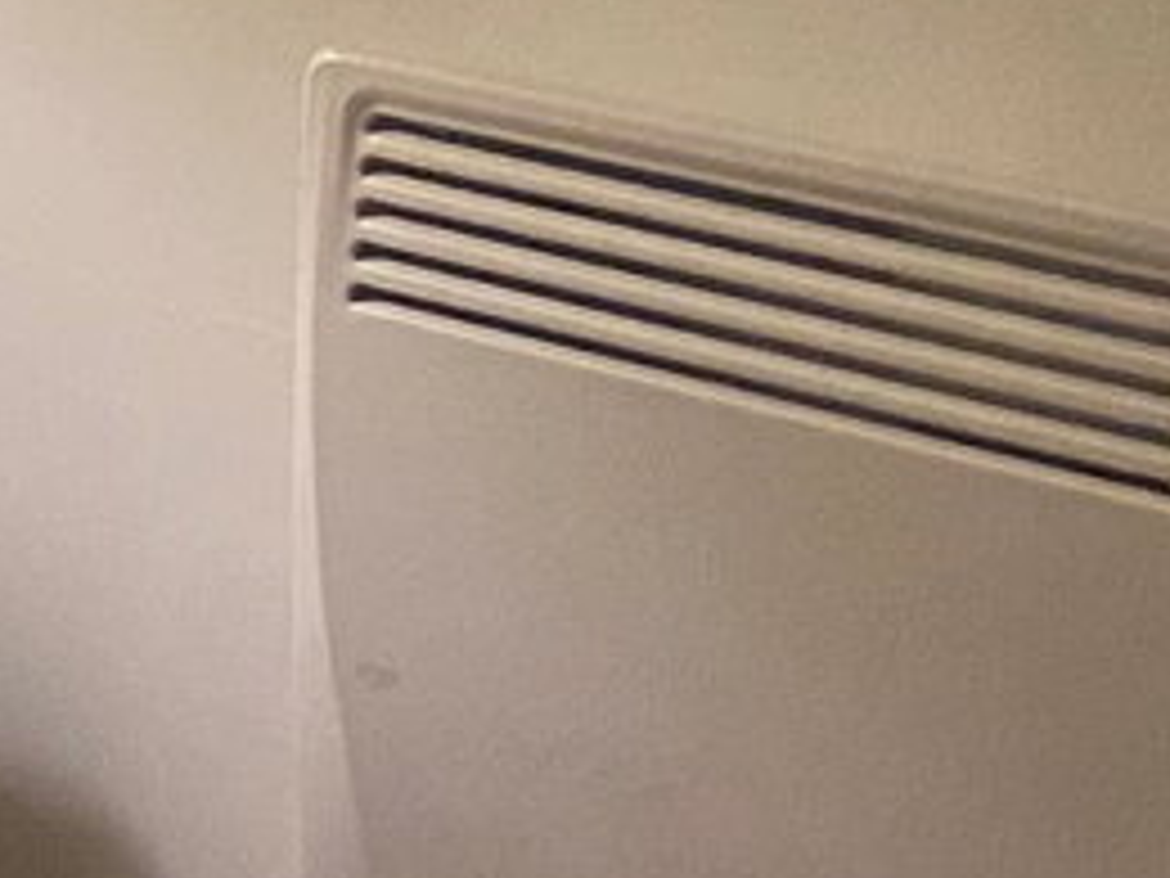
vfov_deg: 8.8
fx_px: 5408
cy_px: -892
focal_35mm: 160
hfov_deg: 9.9
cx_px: -2128
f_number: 1.8
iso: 500
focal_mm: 4.25
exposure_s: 1/40
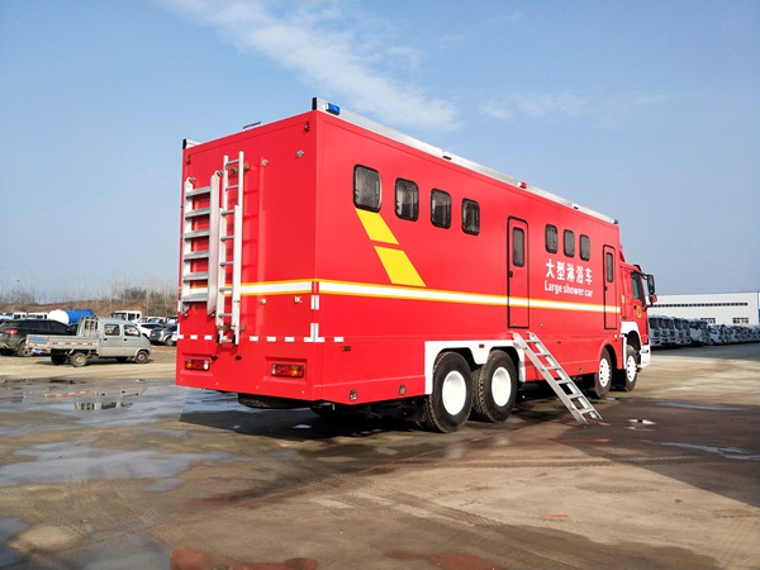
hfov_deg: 69.4
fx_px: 549
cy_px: 285
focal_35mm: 25
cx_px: 380
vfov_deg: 54.9
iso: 33
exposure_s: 1/1317
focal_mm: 4.27
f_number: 1.7
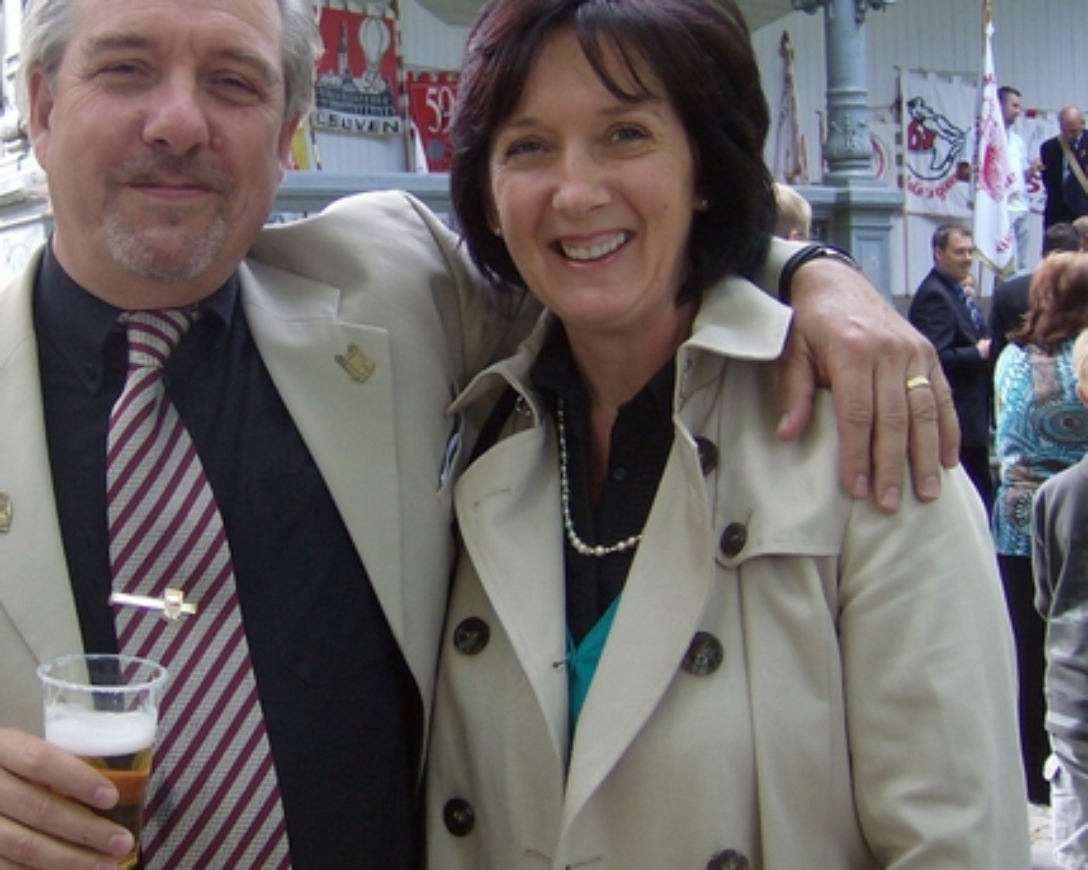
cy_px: 331
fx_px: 1577
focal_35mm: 49
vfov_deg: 30.7
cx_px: 360
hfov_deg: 37.6
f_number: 2.8
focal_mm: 6
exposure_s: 1/64
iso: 158
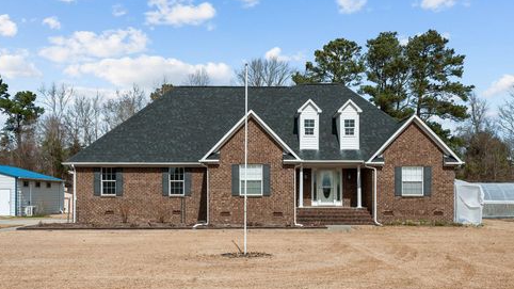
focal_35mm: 38
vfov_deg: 31.2
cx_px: 259
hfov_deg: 52.8
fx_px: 518
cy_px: 140
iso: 400
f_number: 13
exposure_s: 1/640
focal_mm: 35
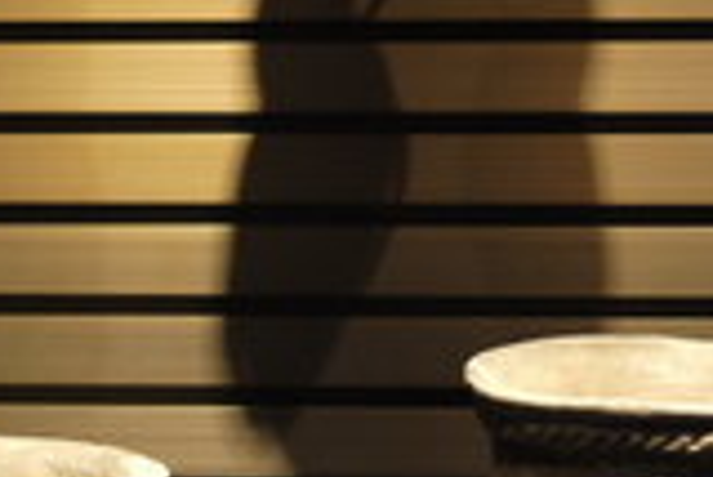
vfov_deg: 10.5
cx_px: -160
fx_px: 2577
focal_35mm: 130
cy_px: 470
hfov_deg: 15.2
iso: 400
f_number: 1.7
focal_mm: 20
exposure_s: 1/50
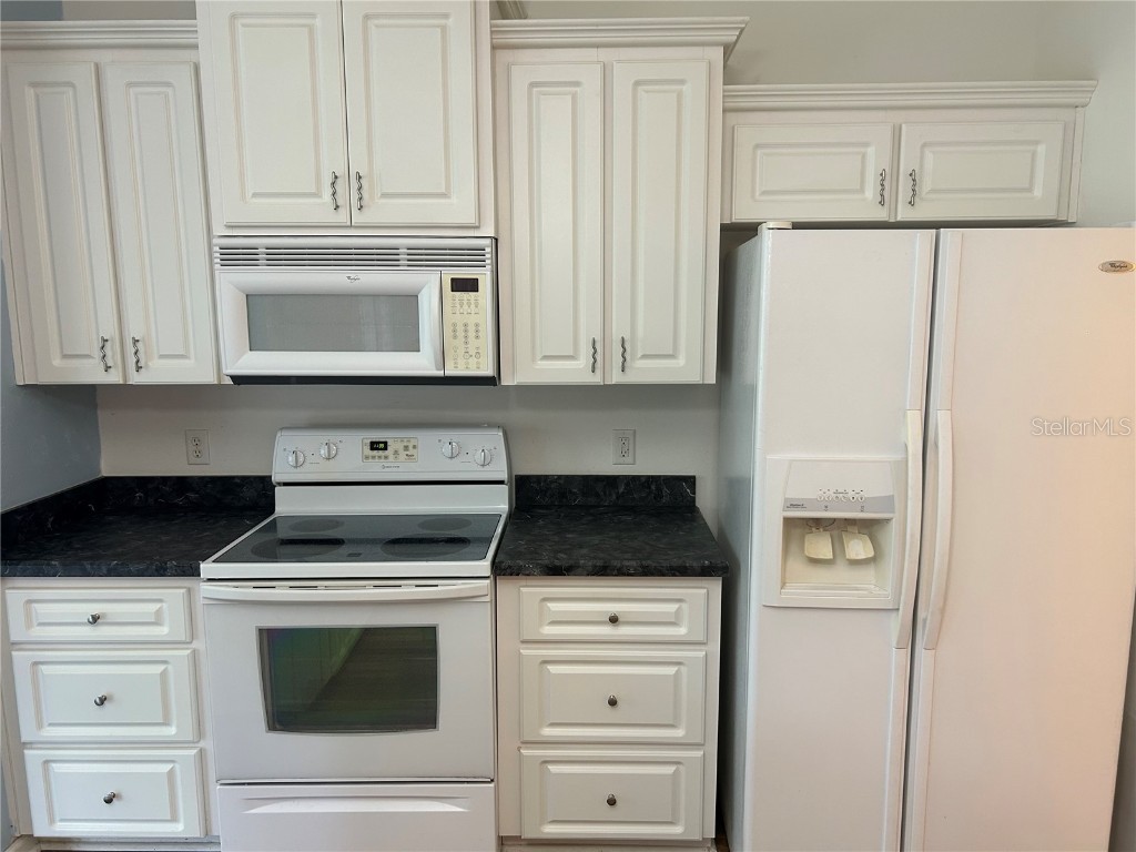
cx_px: 568
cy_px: 426
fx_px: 853
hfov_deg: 67.3
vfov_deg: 53.1
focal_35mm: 26
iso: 125
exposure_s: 1/60
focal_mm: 5.7
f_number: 1.5
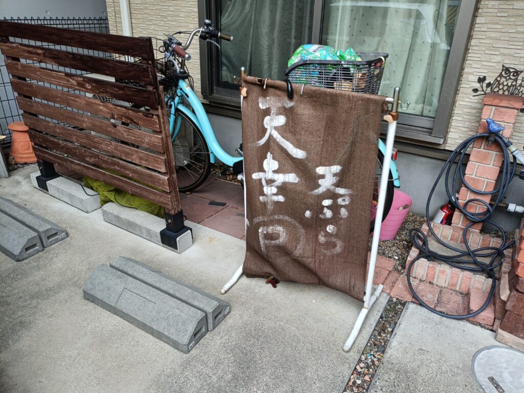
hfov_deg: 69.4
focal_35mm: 25
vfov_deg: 54.9
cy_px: 196
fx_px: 378
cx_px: 262
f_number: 1.7
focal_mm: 4.7
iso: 64
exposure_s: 1/101
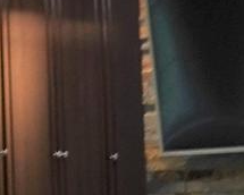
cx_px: -624
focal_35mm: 223
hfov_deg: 7.1
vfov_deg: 6.9
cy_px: 154
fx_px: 1610
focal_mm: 9.02
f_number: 2.5
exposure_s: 1/30
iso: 125
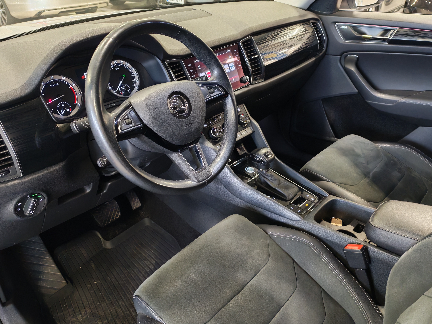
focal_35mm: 31
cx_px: 216
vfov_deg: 45.4
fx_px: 387
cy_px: 162
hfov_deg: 58.4
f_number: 1.9
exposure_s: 1/50
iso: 1600
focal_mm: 6.12
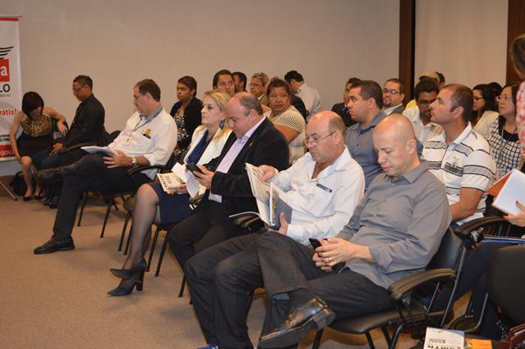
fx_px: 765
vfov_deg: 25.7
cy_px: 174
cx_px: 262
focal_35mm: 52
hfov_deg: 37.9
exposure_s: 1/60
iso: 1100
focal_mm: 35
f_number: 4.5
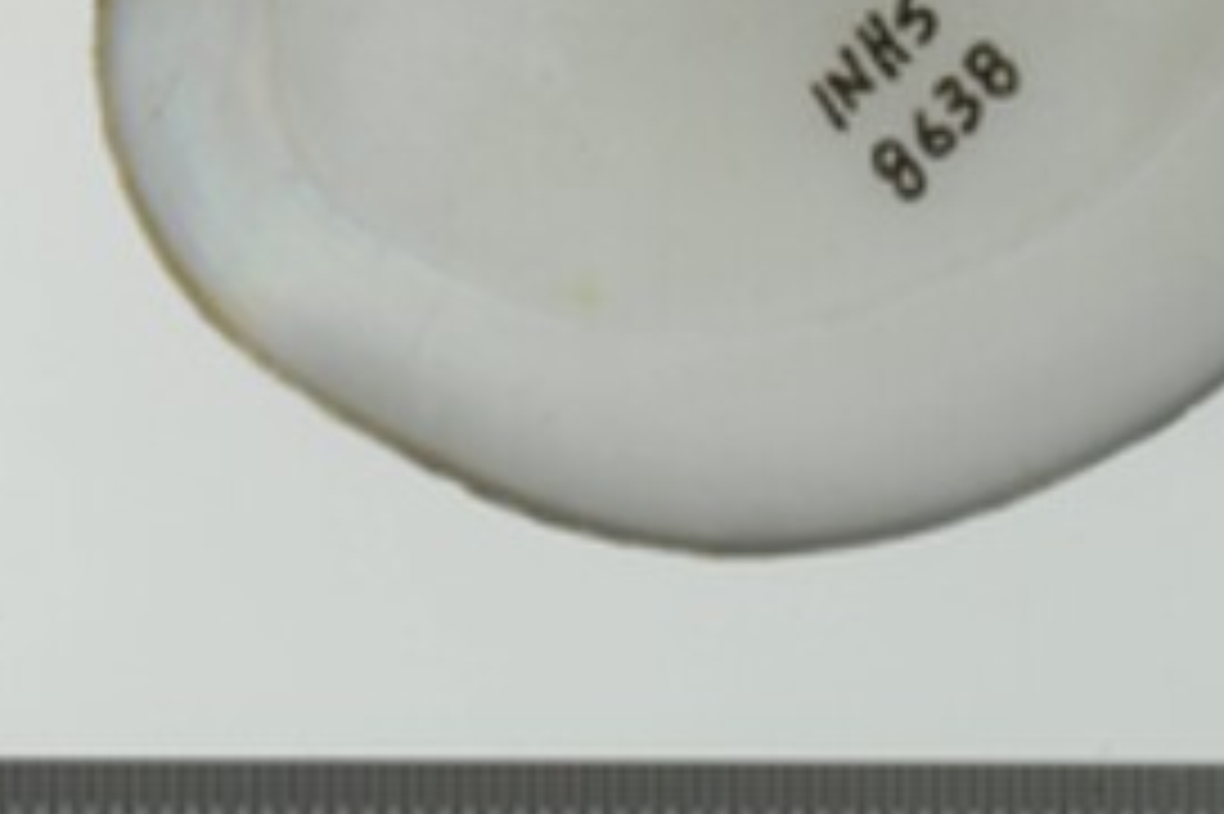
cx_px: -392
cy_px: -528
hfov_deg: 7.7
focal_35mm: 265
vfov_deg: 5.1
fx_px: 9004
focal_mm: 60
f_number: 32
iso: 100
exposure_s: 1/10
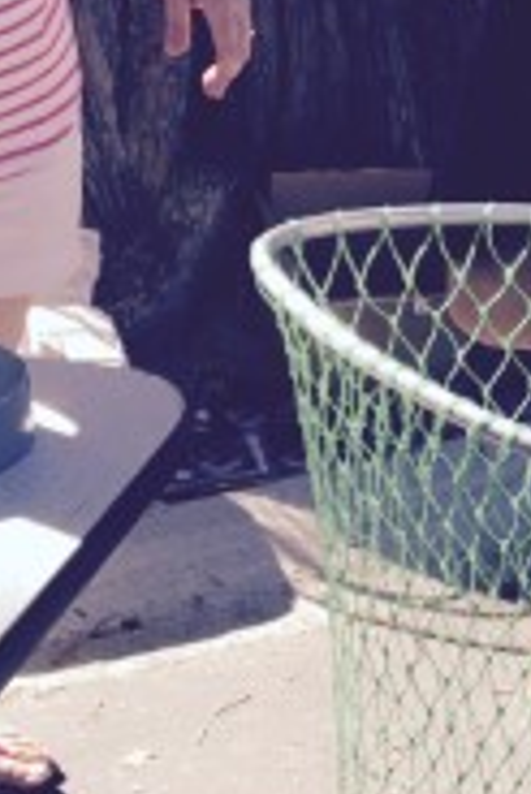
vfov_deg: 24.7
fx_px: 1811
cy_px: 406
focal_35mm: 82
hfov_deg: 15.8
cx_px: 702
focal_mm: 4.15
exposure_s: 1/590
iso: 32
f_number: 2.2
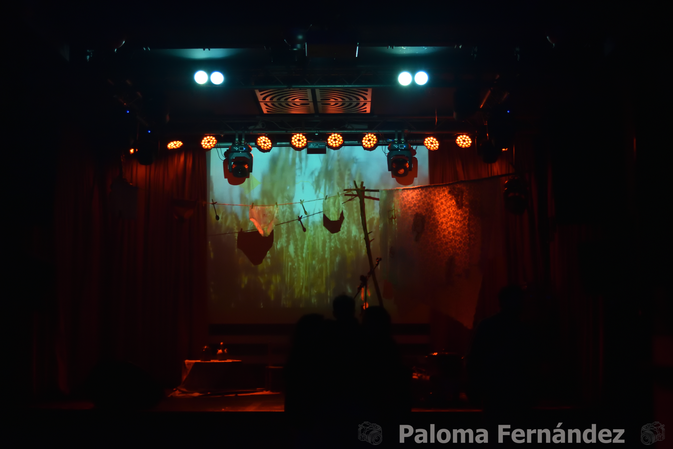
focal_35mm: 52
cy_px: 224
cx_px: 336
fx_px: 981
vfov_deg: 25.8
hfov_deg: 37.9
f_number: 4
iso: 2500
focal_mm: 35
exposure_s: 1/200
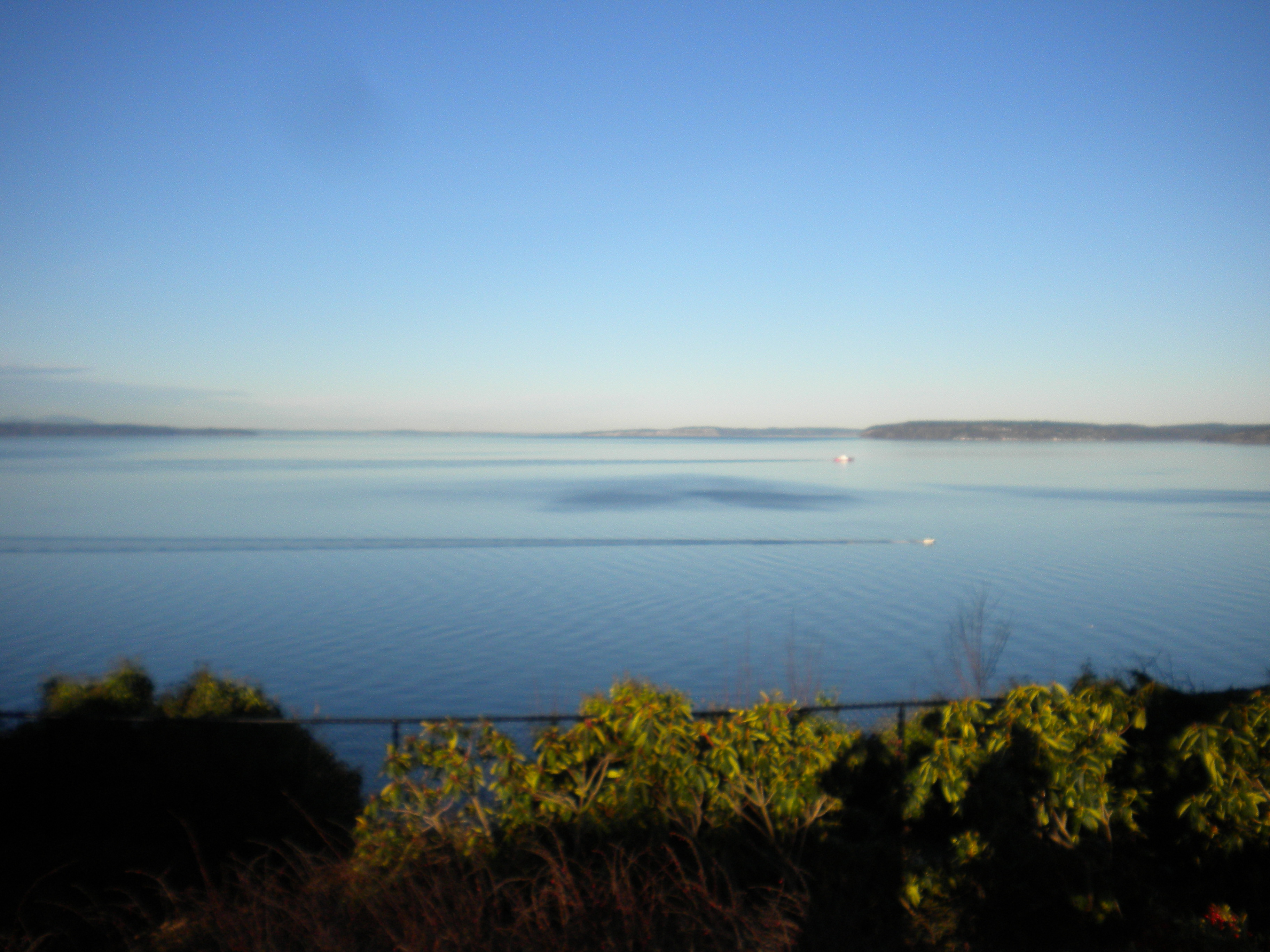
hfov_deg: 52.6
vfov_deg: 40.7
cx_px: 635
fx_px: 1284
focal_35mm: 35
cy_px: 476
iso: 113
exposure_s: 1/1000
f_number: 4.6
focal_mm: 6.3
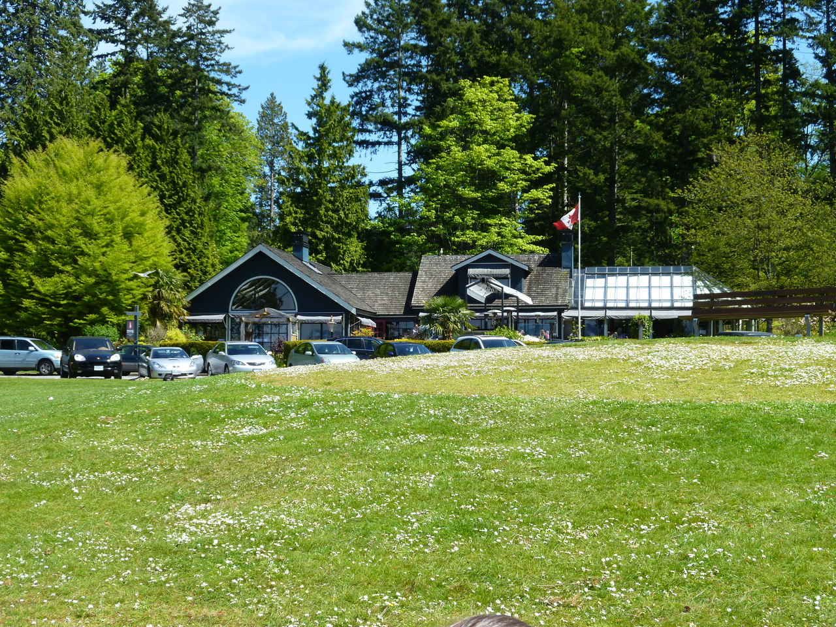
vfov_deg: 28.6
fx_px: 1232
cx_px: 418
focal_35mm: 51
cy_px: 314
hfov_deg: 37.5
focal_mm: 9.1
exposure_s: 1/200
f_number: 4.4
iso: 80
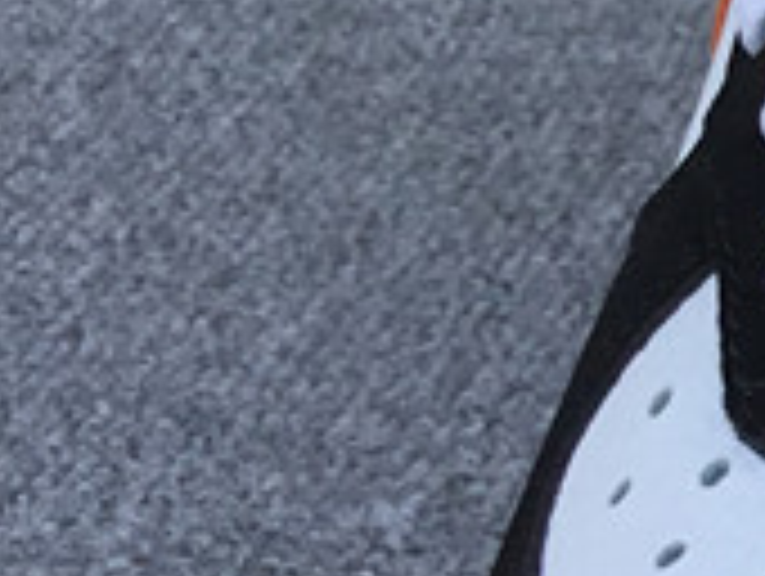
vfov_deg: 9.0
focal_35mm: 164
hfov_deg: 10.3
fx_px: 3629
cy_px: 502
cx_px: 1876
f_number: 2.4
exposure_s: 1/374
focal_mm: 3.3
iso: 25
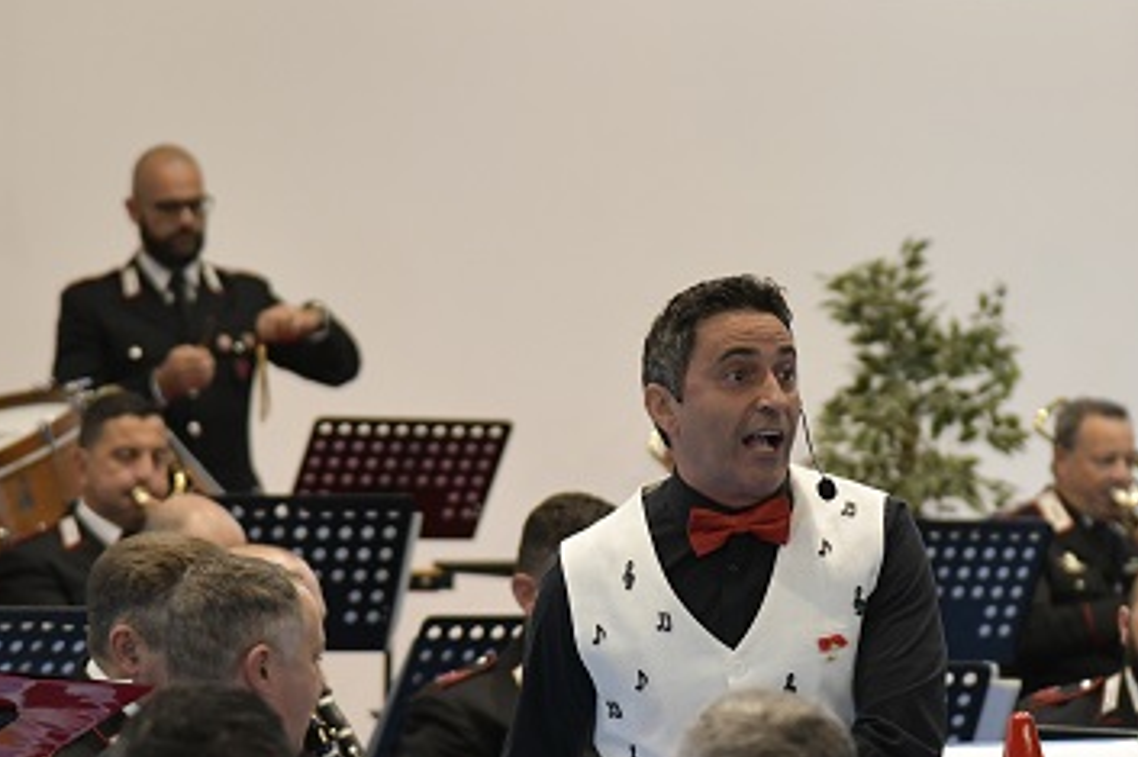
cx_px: 738
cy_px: 527
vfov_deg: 6.2
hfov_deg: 9.3
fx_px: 6982
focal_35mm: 221
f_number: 4.5
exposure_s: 1/160
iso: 2800
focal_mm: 120
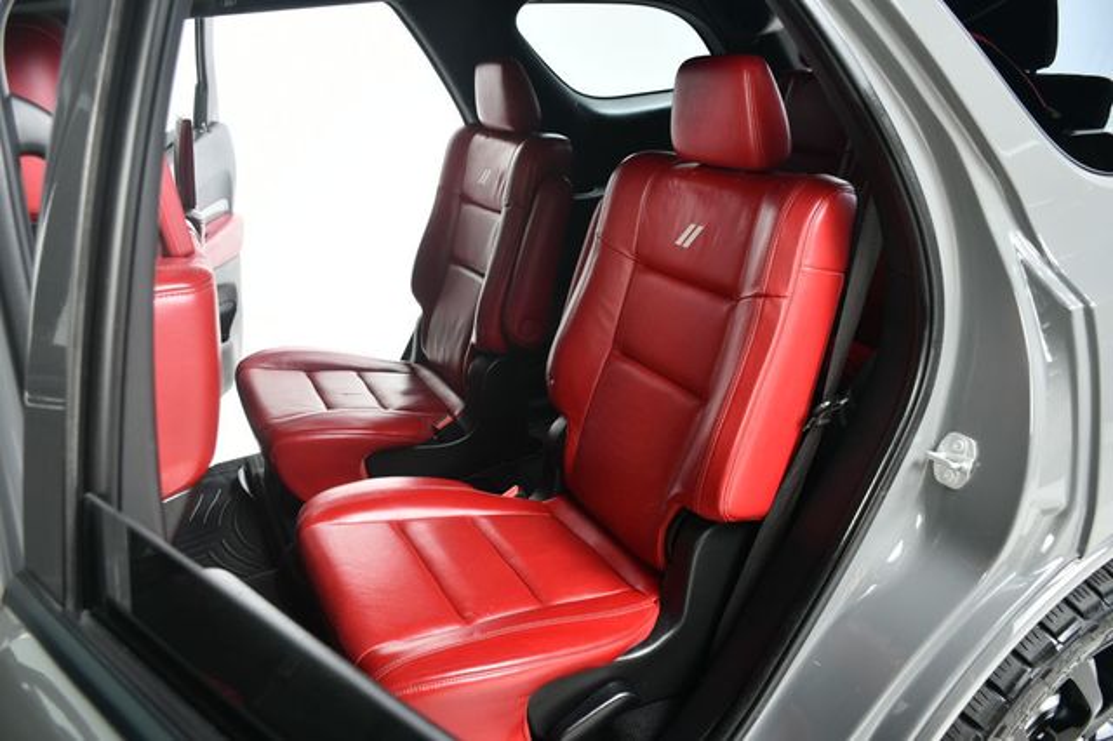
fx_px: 834
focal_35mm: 27
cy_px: 370
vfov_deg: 47.9
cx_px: 556
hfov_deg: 67.4
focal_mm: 18
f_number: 4.5
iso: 100
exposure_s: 1/160
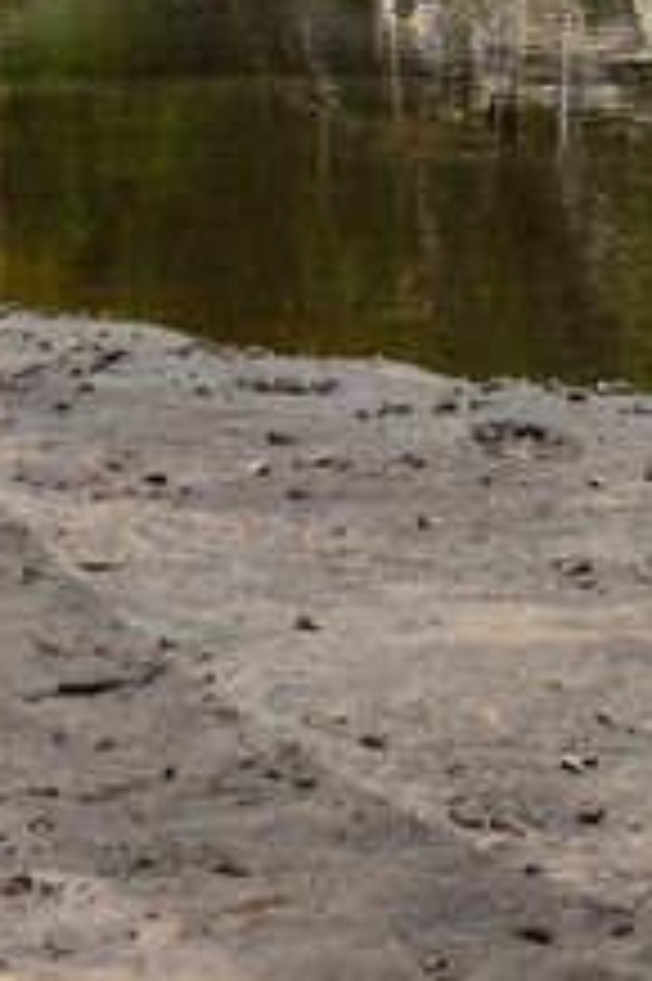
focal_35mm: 235
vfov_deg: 8.5
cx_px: 1174
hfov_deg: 5.7
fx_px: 6394
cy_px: -652
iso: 250
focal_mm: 32
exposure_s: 1/250
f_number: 11
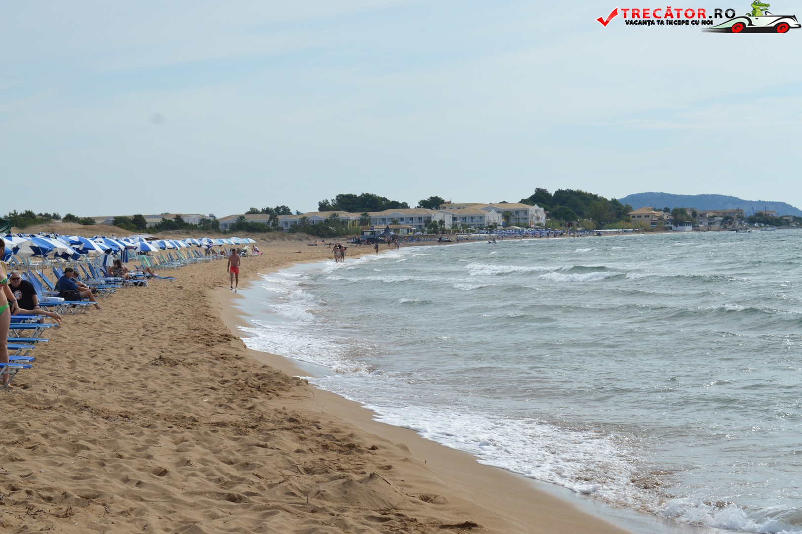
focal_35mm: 82
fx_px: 1836
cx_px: 401
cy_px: 267
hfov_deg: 24.6
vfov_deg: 16.5
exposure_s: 1/320
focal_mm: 55
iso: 100
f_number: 9
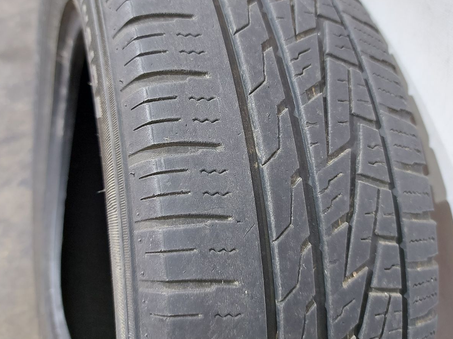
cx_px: 229
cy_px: 145
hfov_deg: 63.5
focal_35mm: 28
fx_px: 366
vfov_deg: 49.6
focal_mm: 5.23
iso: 250
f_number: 1.8
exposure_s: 1/25
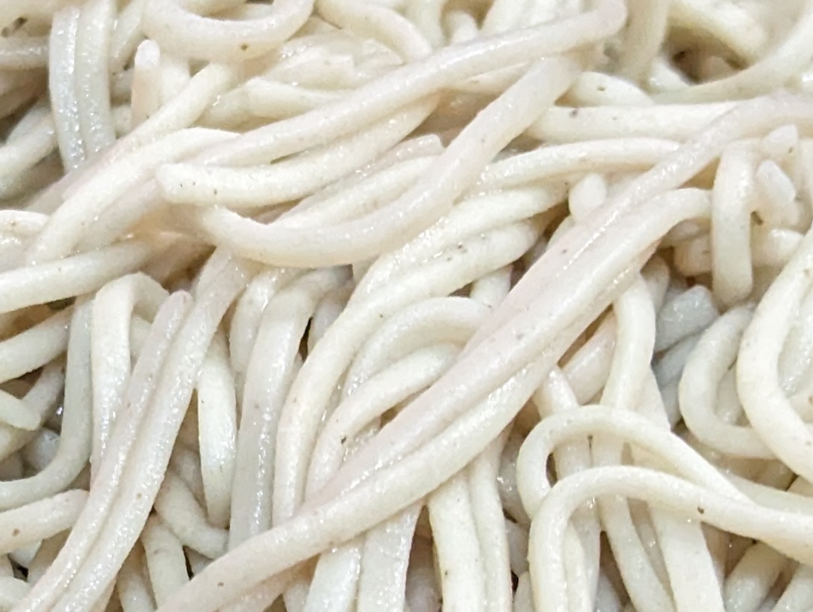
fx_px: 4211
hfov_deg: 11.0
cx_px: 198
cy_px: 570
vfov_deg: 8.3
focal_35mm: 179
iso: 754
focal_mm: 6.81
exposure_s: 1/51.2
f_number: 1.85
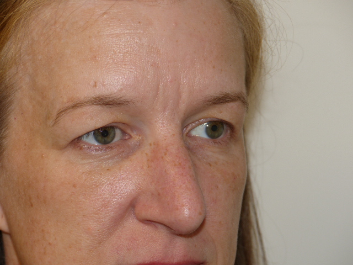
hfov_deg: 16.3
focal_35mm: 121
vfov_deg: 12.2
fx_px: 1234
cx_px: 176
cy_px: 132
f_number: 2.8
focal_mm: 21.8
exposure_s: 1/100
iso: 100
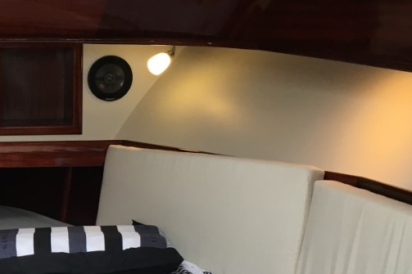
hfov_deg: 25.9
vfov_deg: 18.8
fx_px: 824
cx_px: -45
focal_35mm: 72
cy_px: 213
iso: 25
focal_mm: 4.15
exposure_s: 1/33
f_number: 2.2
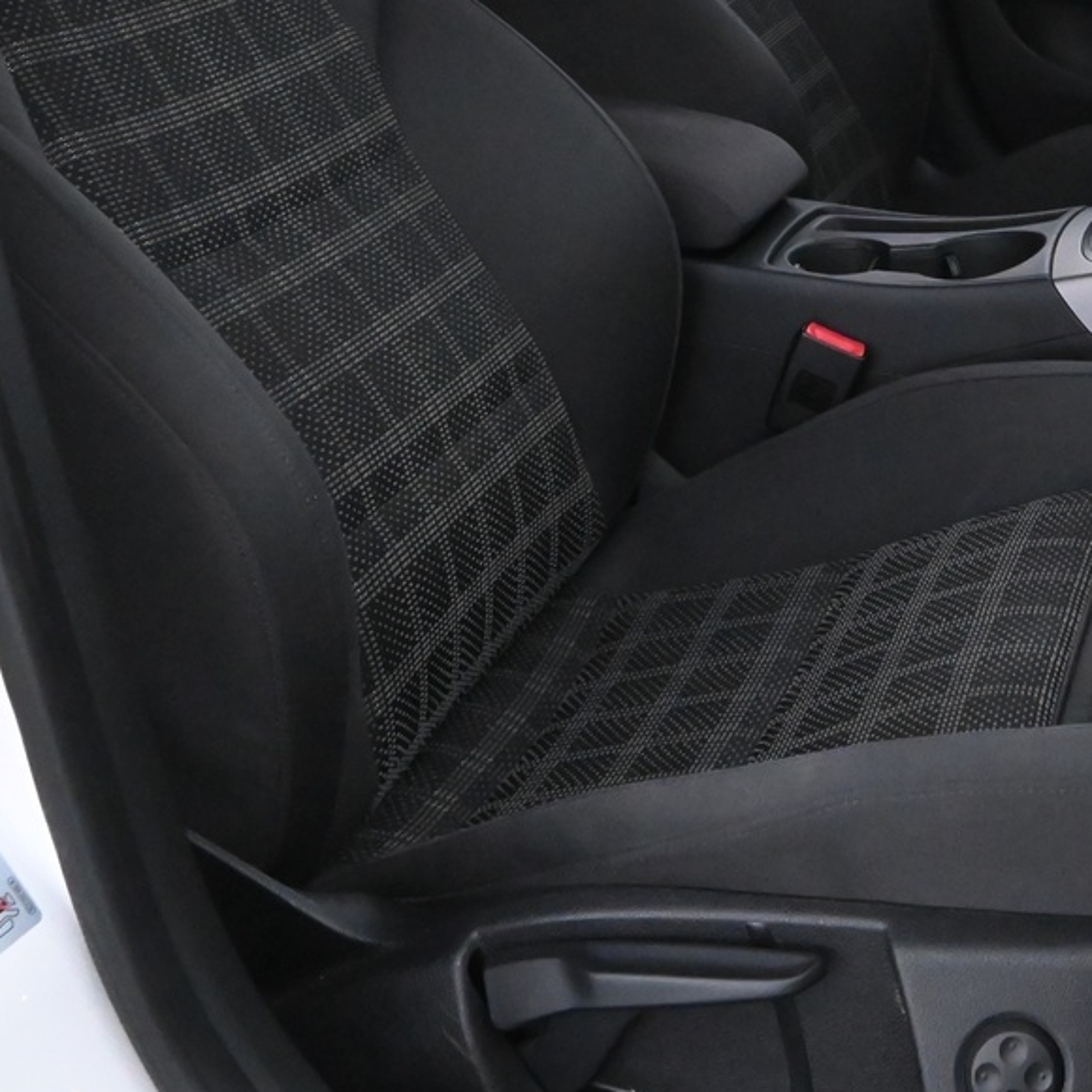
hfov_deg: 28.8
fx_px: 2034
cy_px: 115
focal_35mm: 57
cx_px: 998
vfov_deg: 28.9
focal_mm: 16
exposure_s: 1/40
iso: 6400
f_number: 5
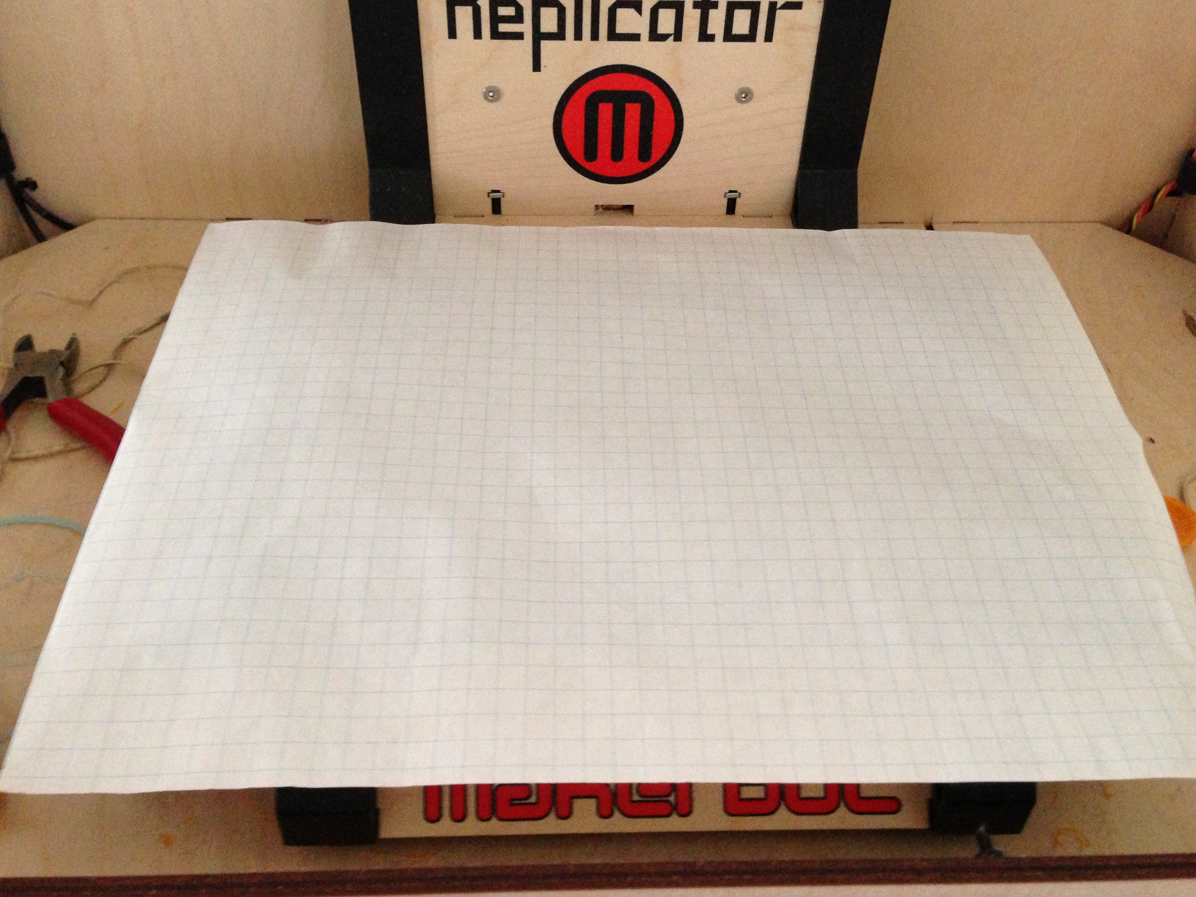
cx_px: 596
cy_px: 452
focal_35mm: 37
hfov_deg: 50.1
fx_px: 1278
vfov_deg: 38.7
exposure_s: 1/20
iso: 400
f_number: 2.4
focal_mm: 4.13
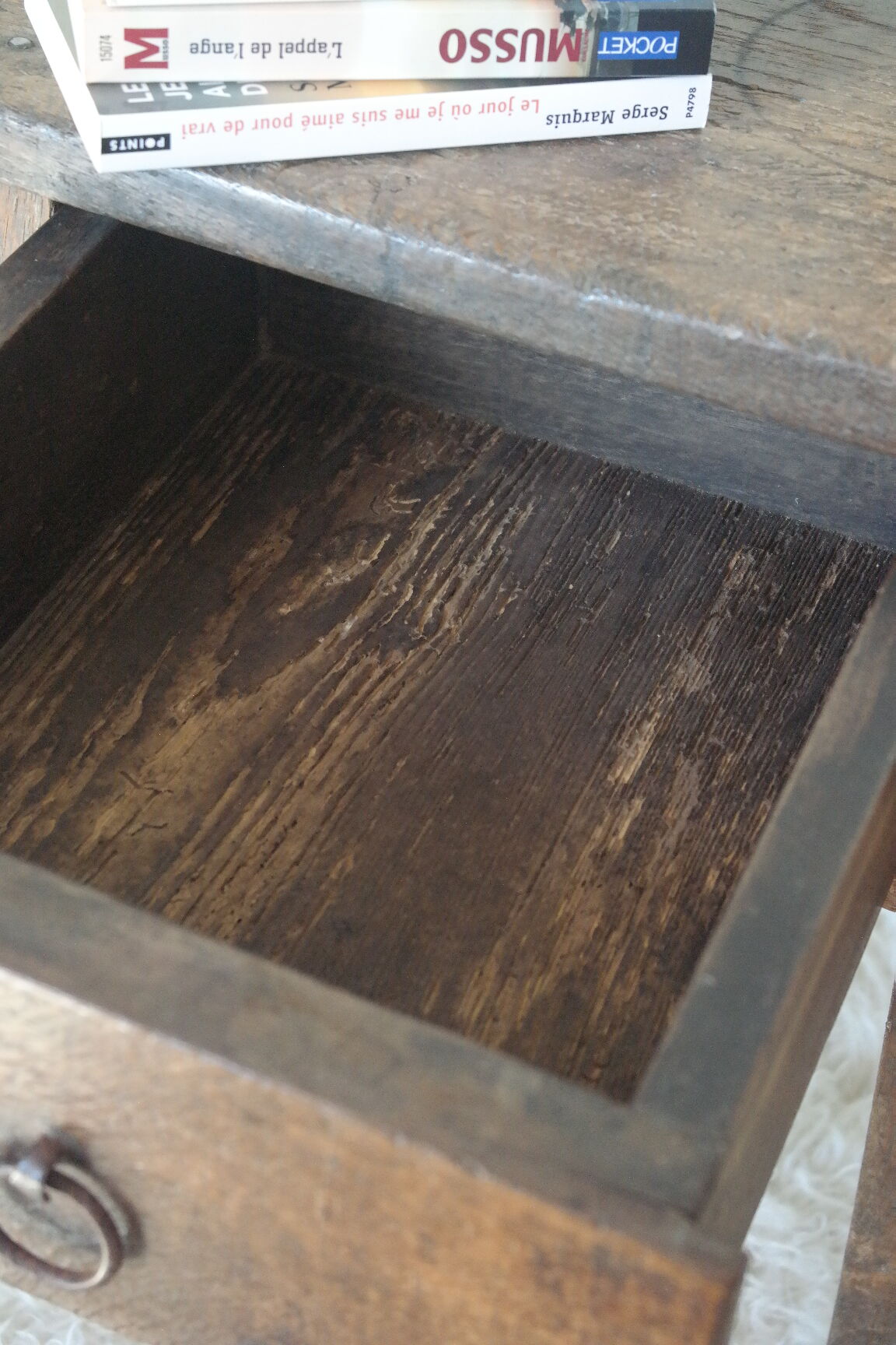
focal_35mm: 69
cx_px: 448
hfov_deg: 19.7
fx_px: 2576
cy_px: 672
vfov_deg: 29.2
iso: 3200
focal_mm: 45
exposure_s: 1/25
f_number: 5
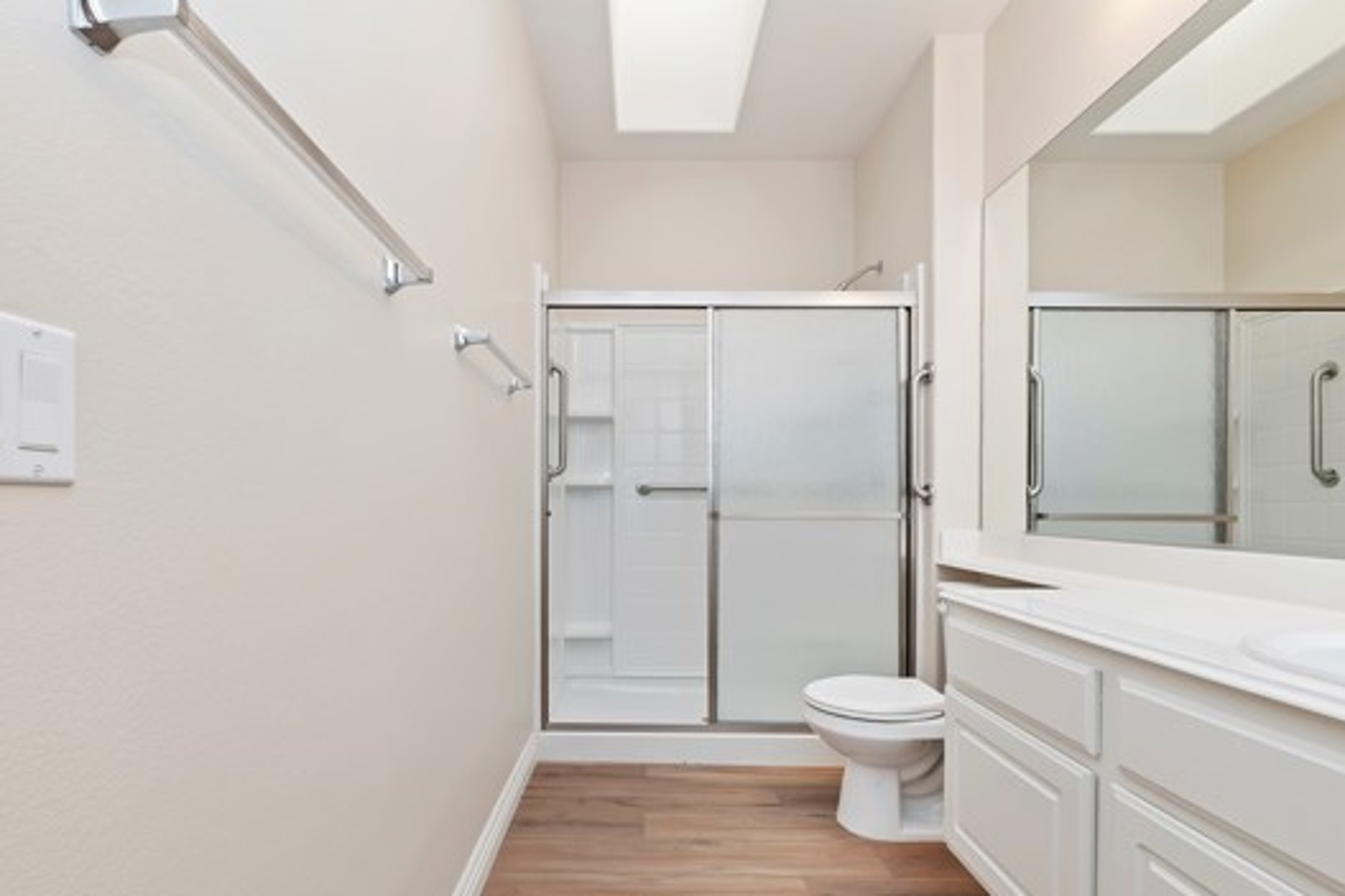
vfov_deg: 70.0
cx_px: 633
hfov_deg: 93.2
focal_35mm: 17
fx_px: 635
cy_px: 518
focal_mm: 14
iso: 500
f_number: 10
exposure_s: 1/10
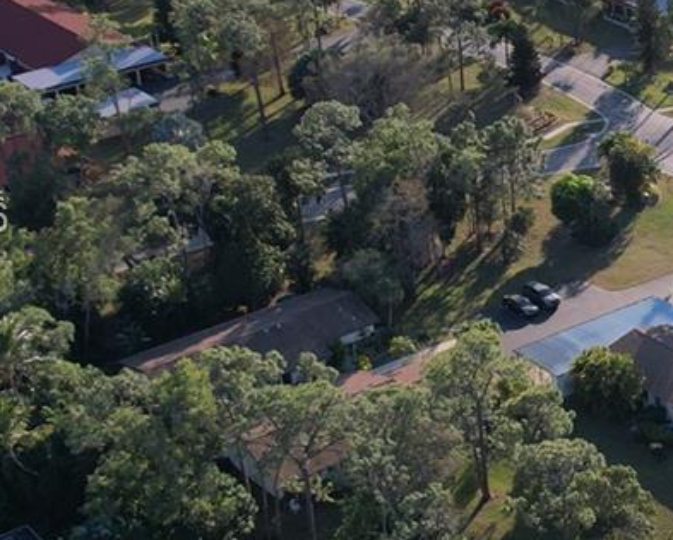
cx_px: 846
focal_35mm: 84
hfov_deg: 20.9
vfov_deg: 18.3
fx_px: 1674
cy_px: 221
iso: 100
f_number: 2.8
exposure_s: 1/1250
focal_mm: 8.38
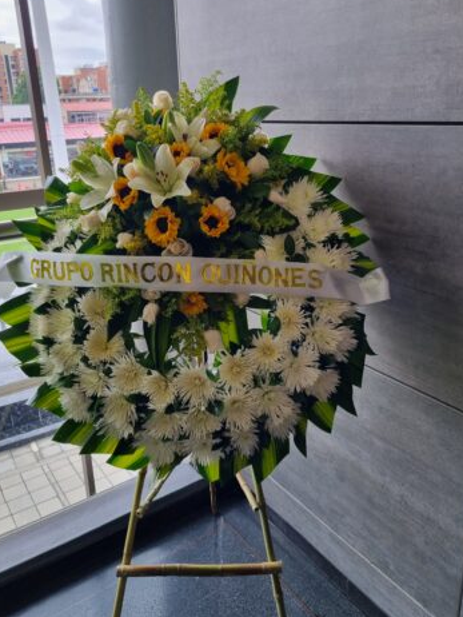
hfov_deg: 46.8
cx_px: 231
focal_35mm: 30
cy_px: 293
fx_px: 535
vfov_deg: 59.9
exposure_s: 1/122
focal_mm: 5.4
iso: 50
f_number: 1.8
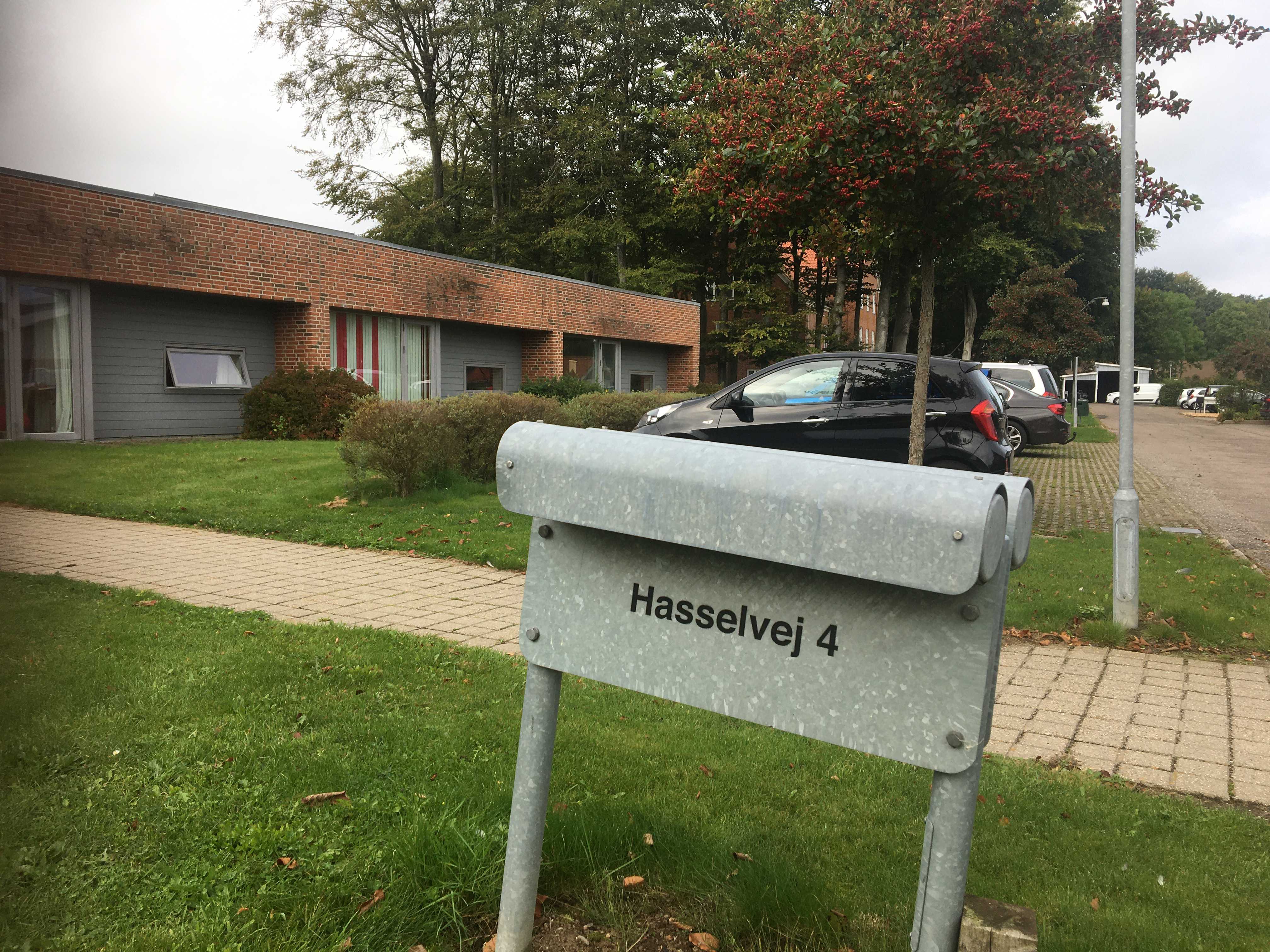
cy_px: 476
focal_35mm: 29
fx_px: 1064
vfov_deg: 48.2
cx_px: 635
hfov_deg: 61.7
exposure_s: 1/587
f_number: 2.2
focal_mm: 4.15
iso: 25
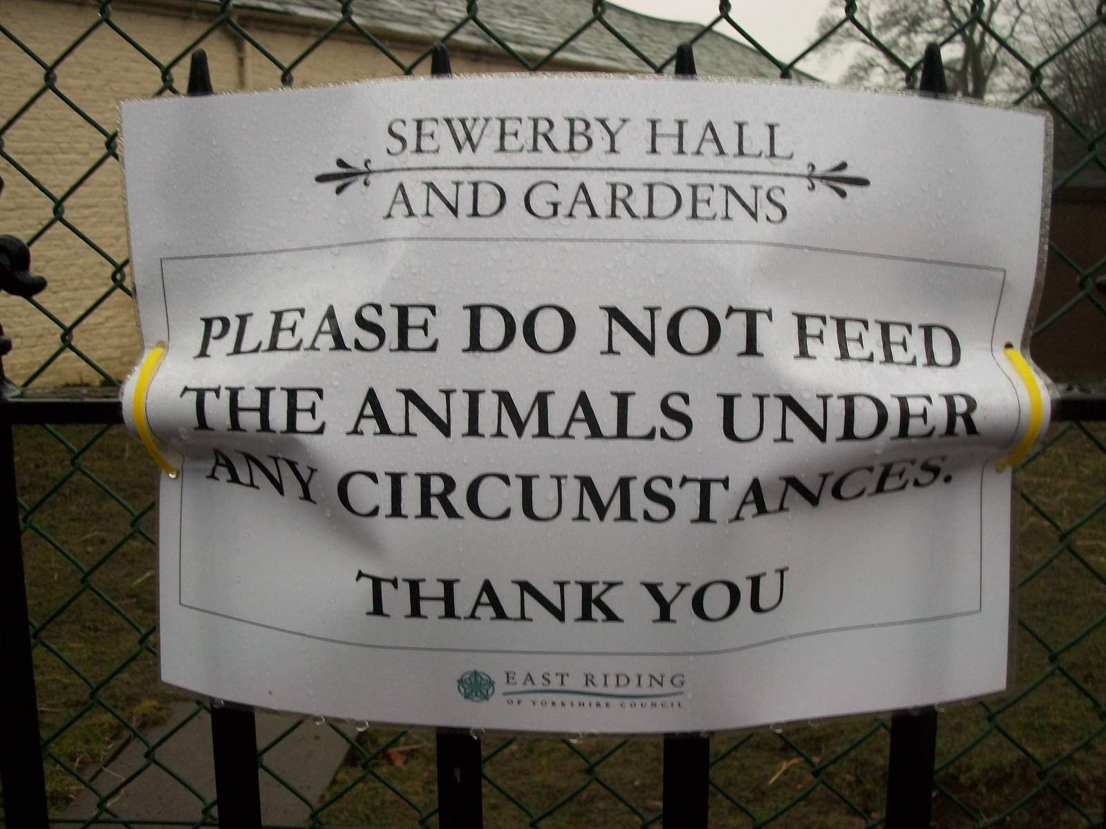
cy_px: 414
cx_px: 553
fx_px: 1278
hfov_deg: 46.8
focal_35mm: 40
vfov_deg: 36.0
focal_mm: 7.1
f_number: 3.2
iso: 160
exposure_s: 1/20
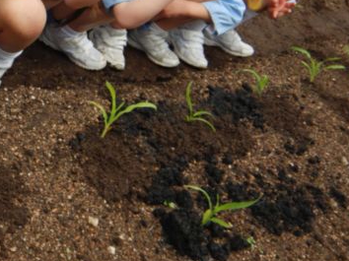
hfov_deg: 32.1
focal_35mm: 57
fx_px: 574
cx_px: 31
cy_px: 45
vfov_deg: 25.1
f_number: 2.8
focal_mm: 4.3
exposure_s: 1/800
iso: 125
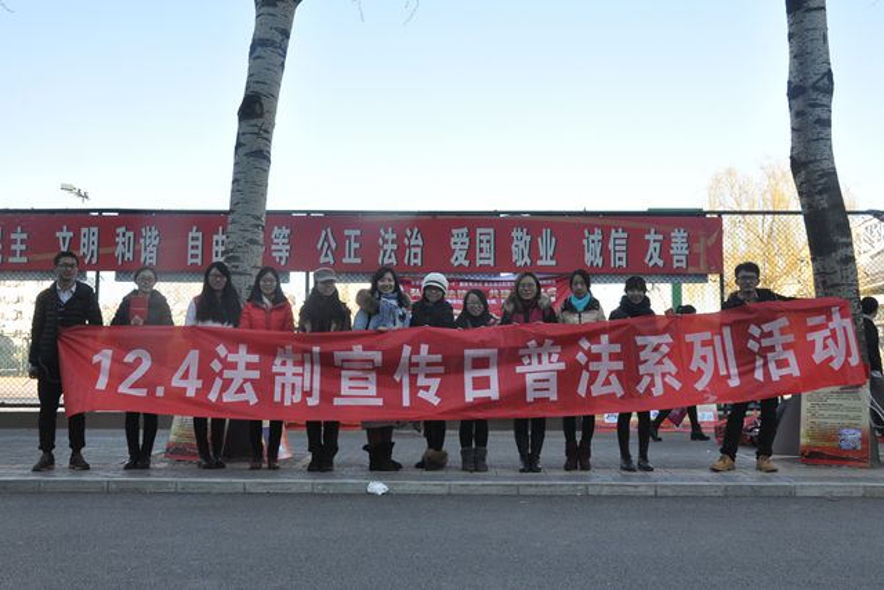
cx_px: 442
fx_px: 884
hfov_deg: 53.1
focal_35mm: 36
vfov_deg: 36.9
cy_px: 295
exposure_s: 1/160
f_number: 13
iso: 640
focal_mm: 24
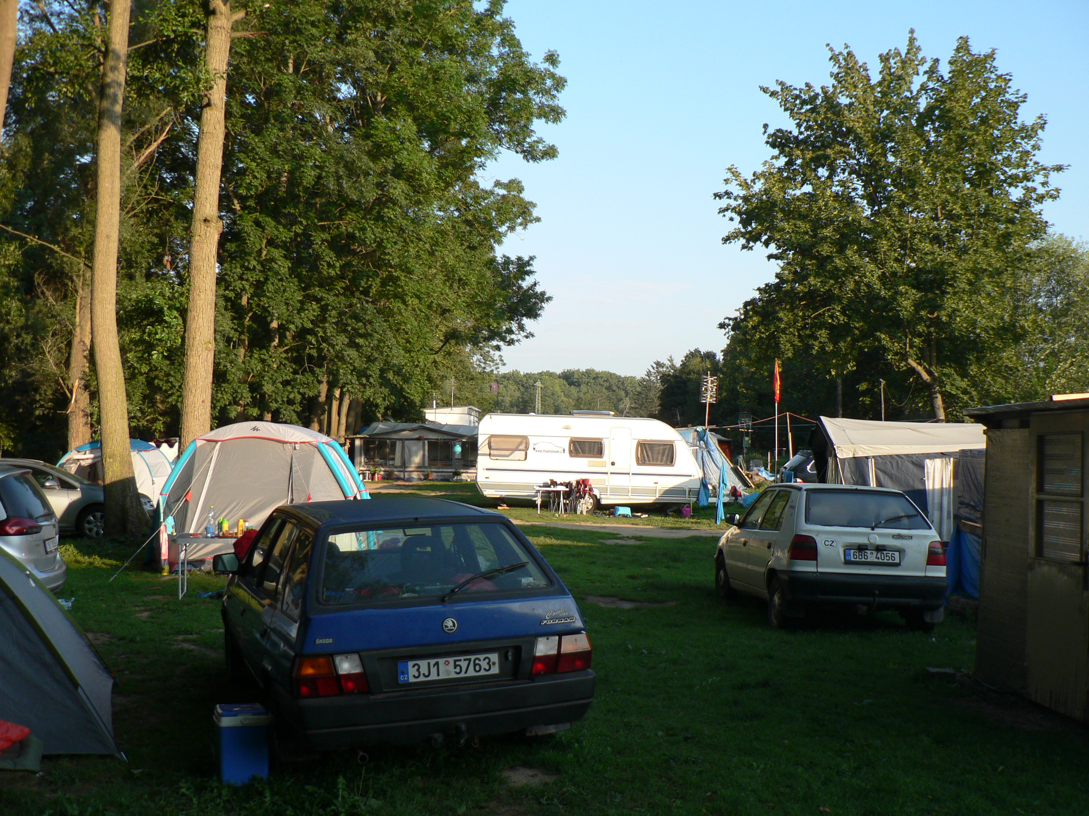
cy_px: 408
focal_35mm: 37
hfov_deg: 50.1
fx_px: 1164
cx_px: 544
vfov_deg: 38.7
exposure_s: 1/320
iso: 80
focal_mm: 6.2
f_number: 2.8
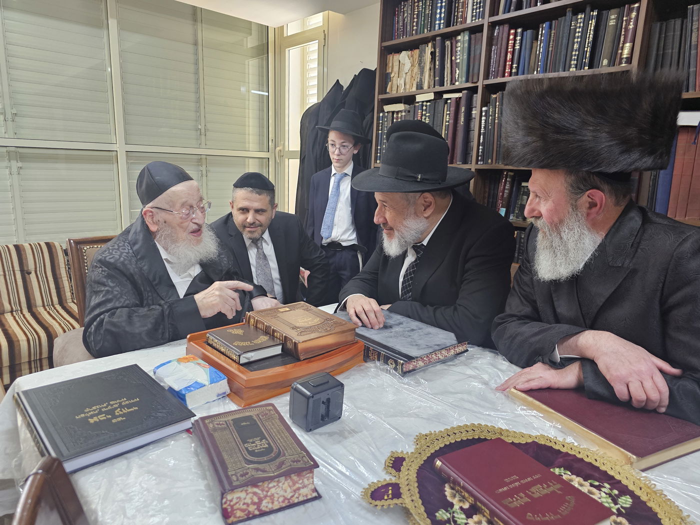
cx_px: 350
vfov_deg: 58.9
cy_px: 262
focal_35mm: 23
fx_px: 465
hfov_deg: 73.9
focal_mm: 6.3
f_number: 1.7
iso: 500
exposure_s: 1/100
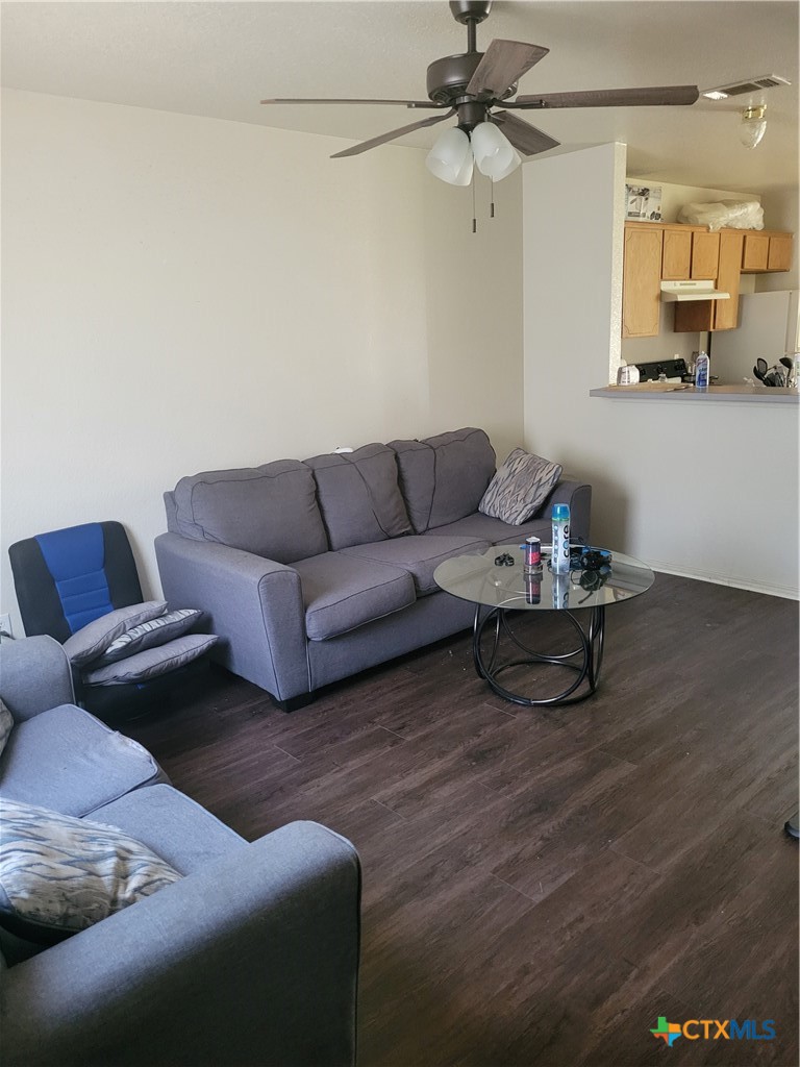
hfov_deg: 53.1
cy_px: 534
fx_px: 801
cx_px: 400
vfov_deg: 67.3
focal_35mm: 26
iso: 640
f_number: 1.8
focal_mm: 5.4
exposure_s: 1/40
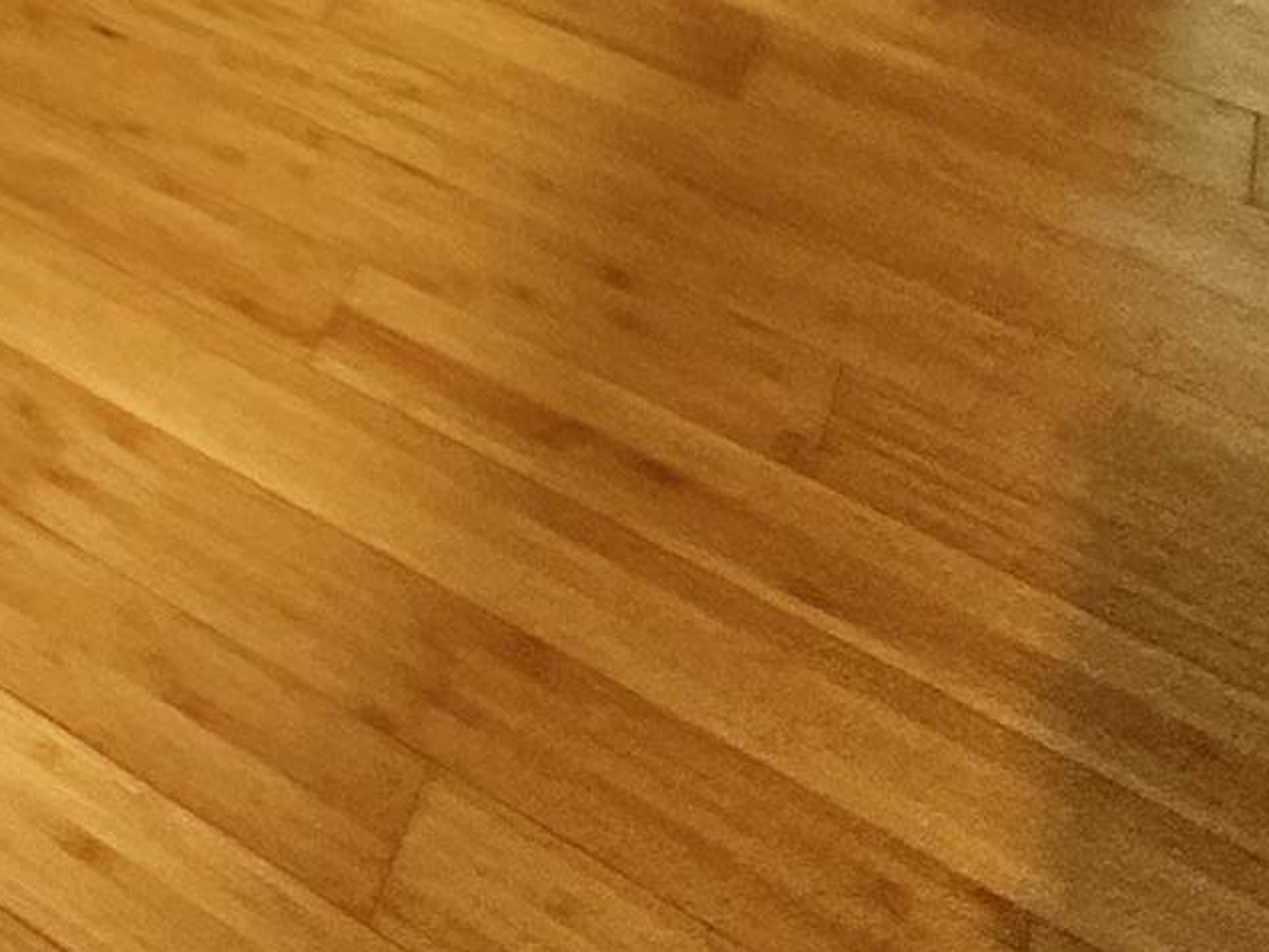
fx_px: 2493
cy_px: -1177
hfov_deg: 19.8
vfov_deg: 15.2
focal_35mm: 68
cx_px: -1088
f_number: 2.2
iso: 250
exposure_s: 1/60
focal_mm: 2.22
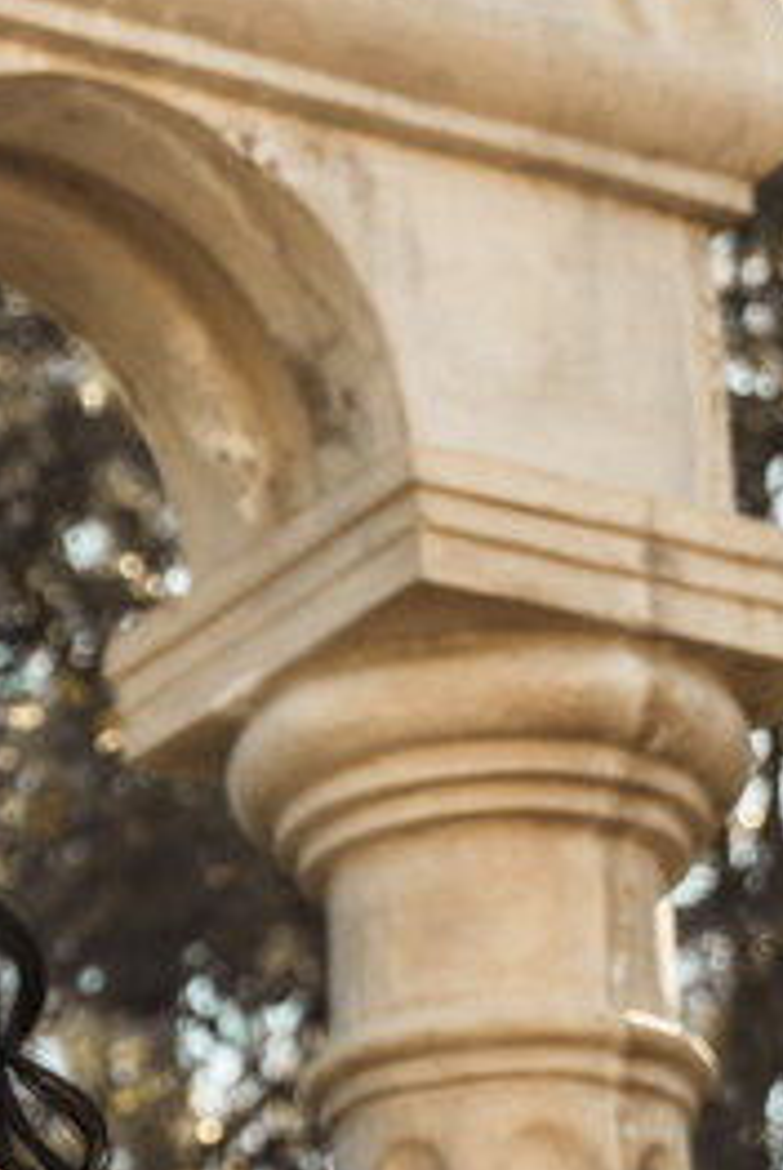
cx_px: -447
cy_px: 825
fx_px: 4490
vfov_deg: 14.8
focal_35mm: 138
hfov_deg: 9.6
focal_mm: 42
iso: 500
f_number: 4
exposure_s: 1/400
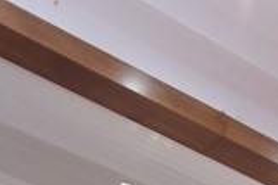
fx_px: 748
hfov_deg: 19.5
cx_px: 352
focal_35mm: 97
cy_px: 373
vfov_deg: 12.4
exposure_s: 1/125
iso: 1250
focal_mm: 24
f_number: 5.6
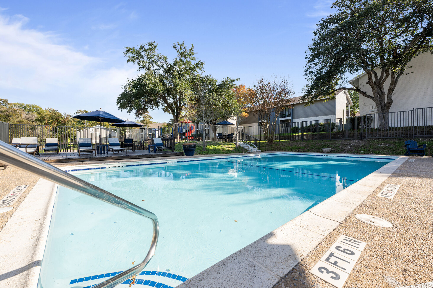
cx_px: 216
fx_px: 174
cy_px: 144
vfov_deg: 79.2
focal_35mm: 14
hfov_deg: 102.3
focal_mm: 14.5
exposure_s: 1/640
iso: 400
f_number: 8
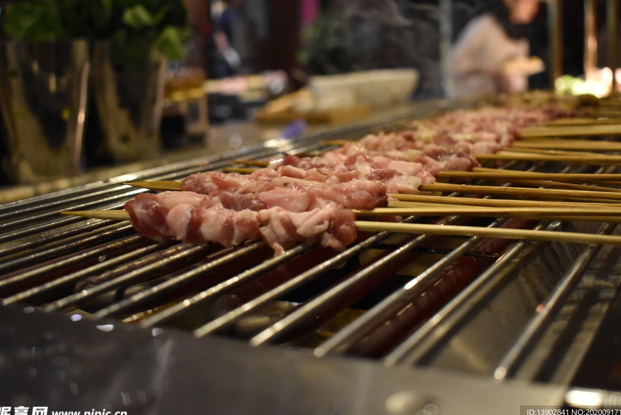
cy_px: 192
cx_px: 332
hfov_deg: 43.1
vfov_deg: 29.5
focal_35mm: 46
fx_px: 786
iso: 5000
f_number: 4.5
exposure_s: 1/160
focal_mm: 27
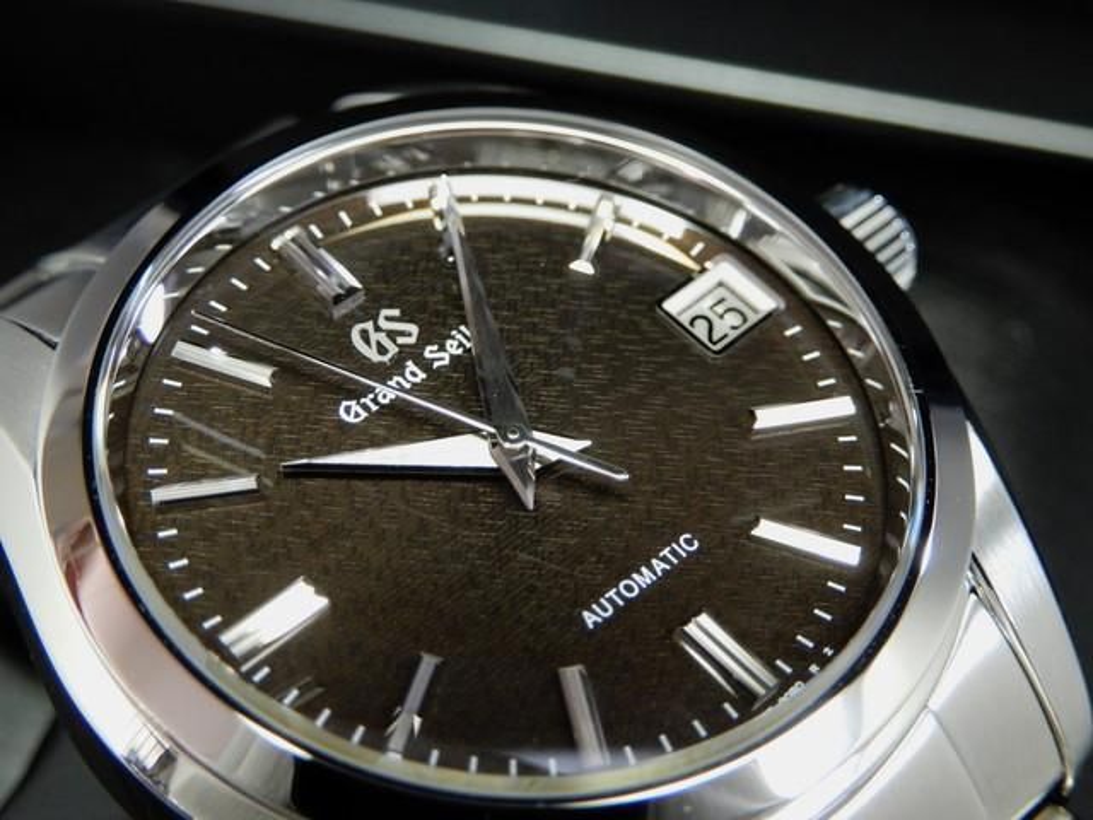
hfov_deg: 29.8
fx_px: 2052
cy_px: 410
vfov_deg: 22.6
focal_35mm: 65
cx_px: 546
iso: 400
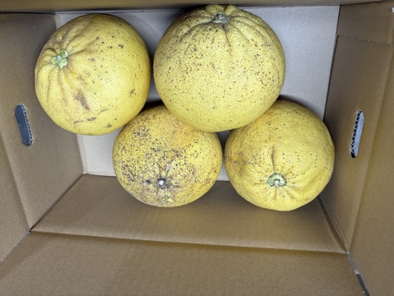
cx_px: 197
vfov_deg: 53.1
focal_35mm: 26
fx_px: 296
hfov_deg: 67.3
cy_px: 148
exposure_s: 1/120
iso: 100
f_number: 1.6
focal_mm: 5.96
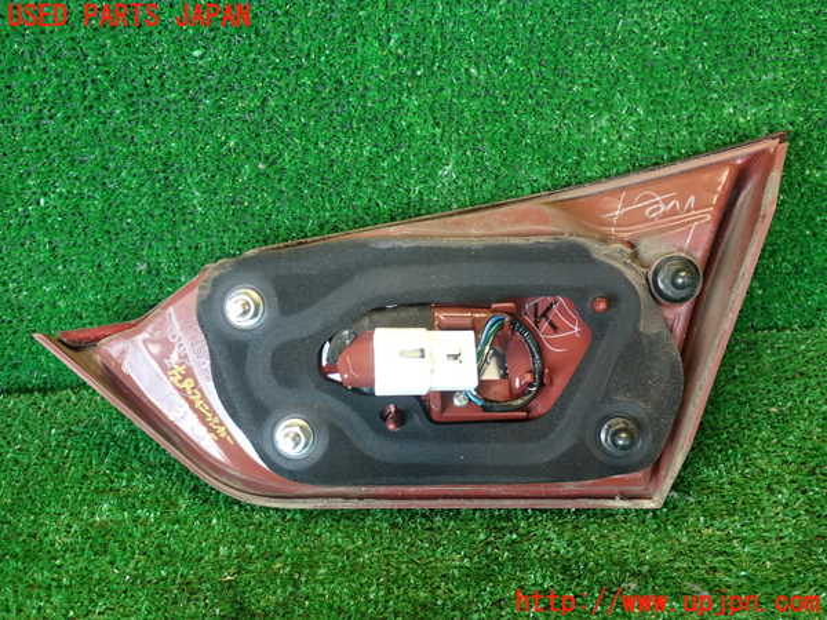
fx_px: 765
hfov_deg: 56.8
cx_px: 414
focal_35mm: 32
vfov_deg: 44.2
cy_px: 310
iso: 200
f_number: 2.4
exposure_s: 1/30
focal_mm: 5.79
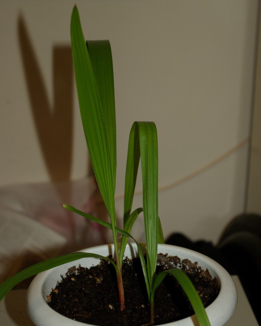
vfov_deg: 20.4
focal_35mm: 94
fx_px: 907
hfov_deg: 16.4
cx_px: 137
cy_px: 188
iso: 400
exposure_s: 1/60
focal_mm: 50
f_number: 5.6
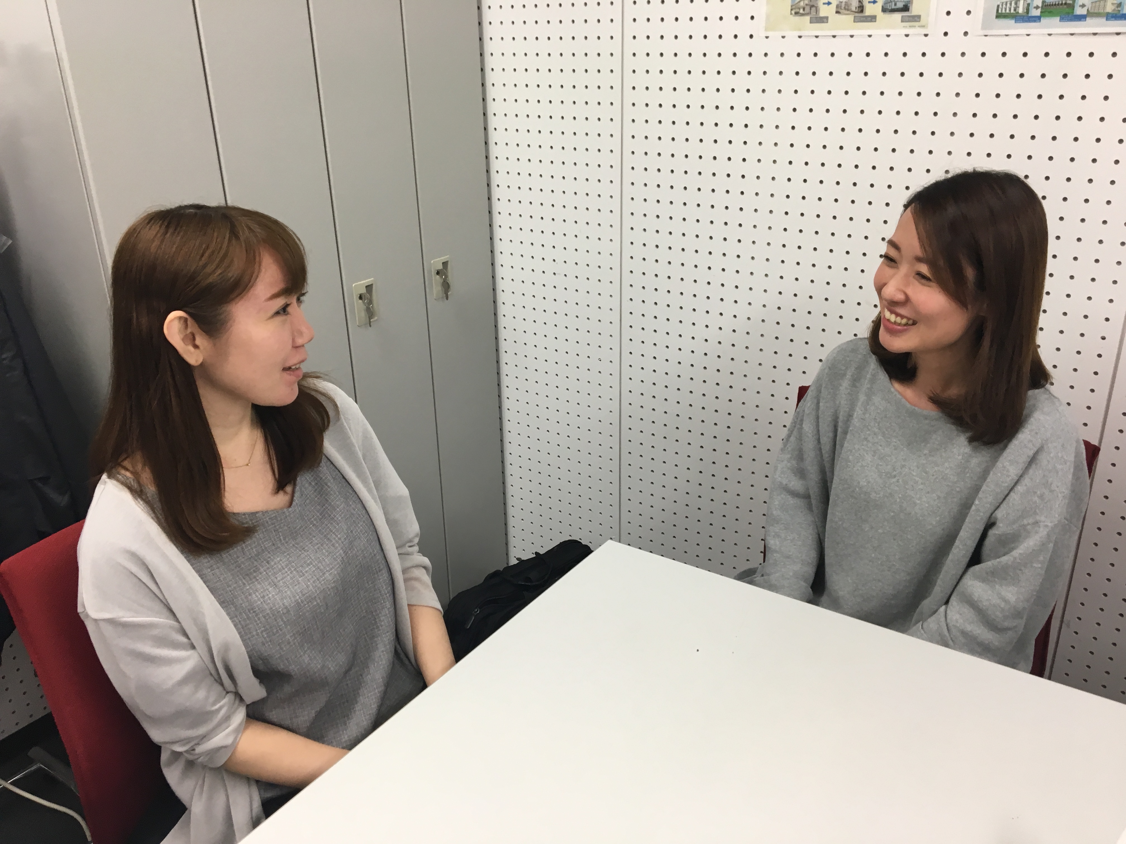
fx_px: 943
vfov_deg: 48.2
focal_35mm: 29
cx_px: 563
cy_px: 422
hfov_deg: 61.7
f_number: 2.2
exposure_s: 1/30
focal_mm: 4.15
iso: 64
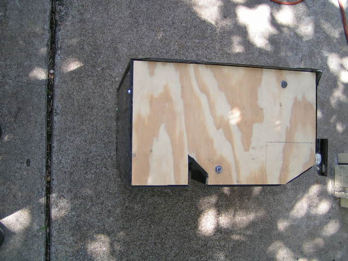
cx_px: 174
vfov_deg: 37.7
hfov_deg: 49.0
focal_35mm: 38
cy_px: 130
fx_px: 382
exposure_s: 1/100
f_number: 2.8
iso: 50
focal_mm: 5.8
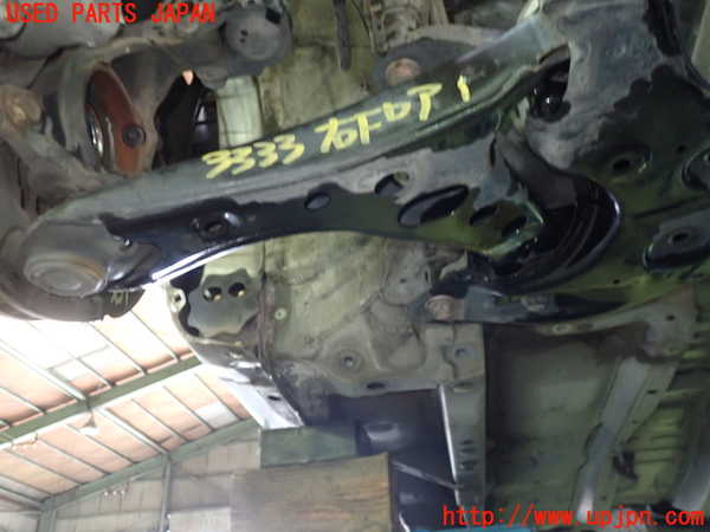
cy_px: 266
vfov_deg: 46.8
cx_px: 355
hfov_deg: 60.0
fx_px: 615
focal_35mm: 30
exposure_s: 1/25
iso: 800
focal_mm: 5.4
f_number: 2.3
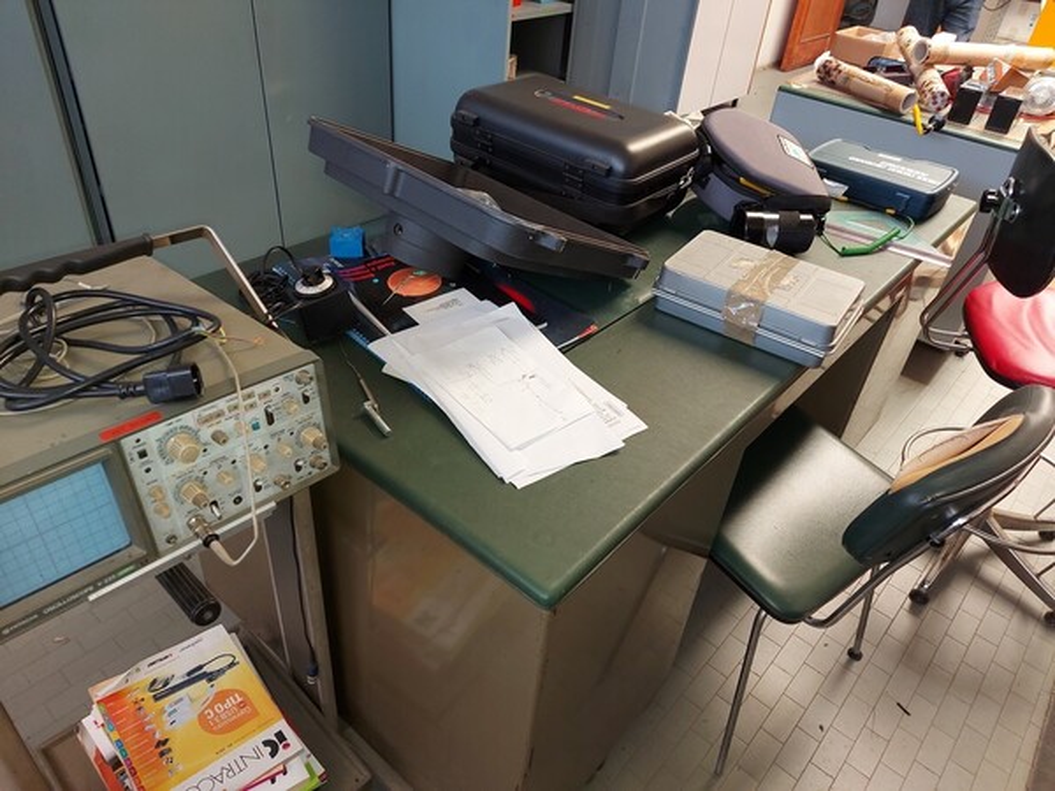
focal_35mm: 24
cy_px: 396
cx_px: 528
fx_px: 731
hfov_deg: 71.6
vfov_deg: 56.8
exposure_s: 1/50
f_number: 1.8
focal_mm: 5.23
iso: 125
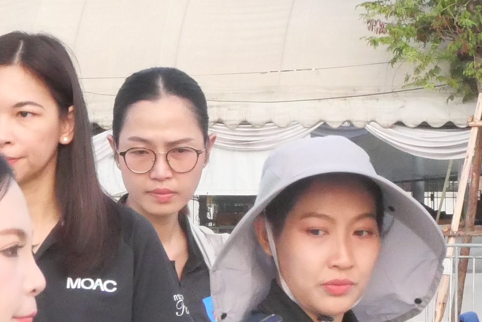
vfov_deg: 3.1
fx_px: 5947
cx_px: 728
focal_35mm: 444
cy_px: 423
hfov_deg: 4.6
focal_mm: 57
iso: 4000
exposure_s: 1/400
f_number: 16
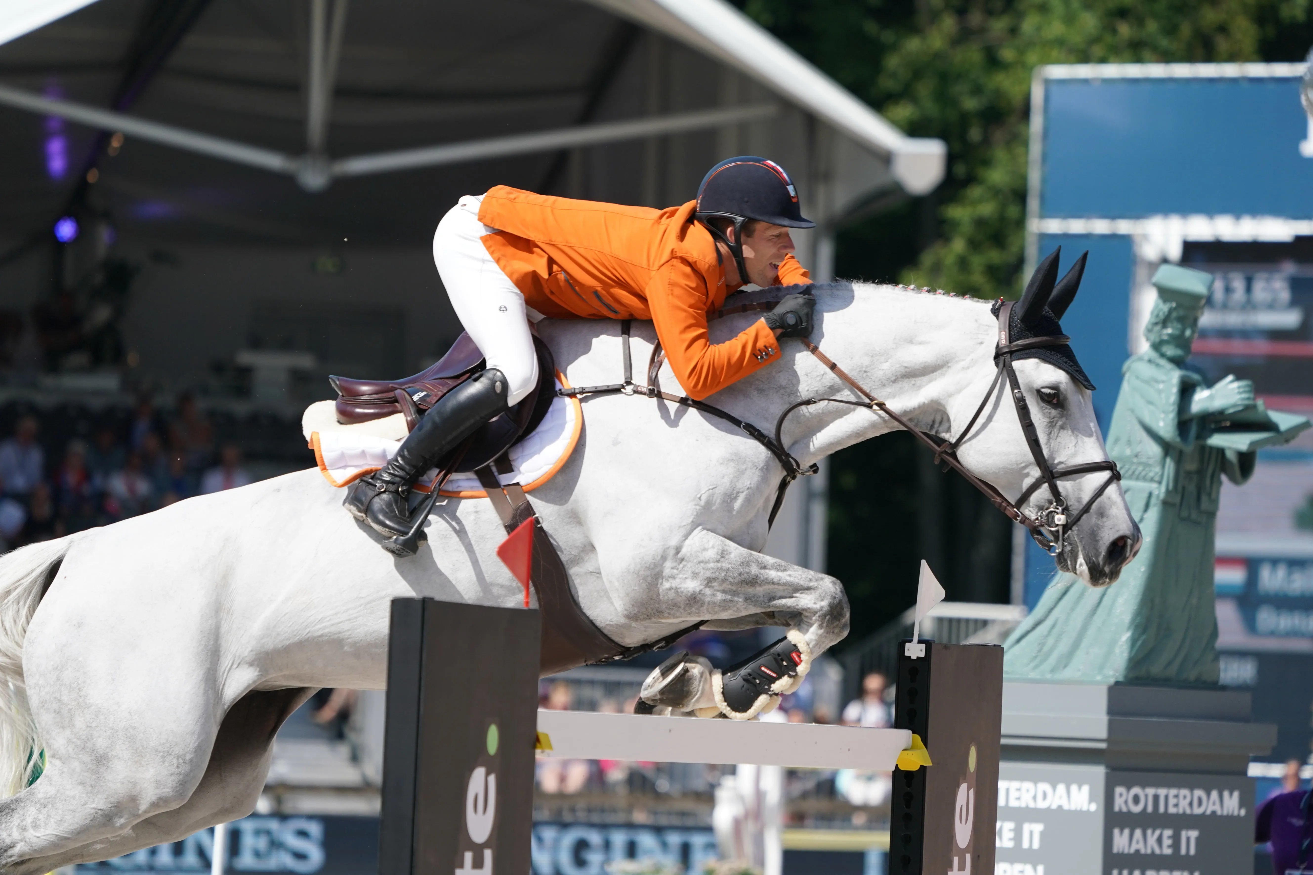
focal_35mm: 291
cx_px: 656
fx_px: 10612
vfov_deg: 4.7
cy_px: 438
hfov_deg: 7.1
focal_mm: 291
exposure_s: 1/2000
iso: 500
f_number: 5.6
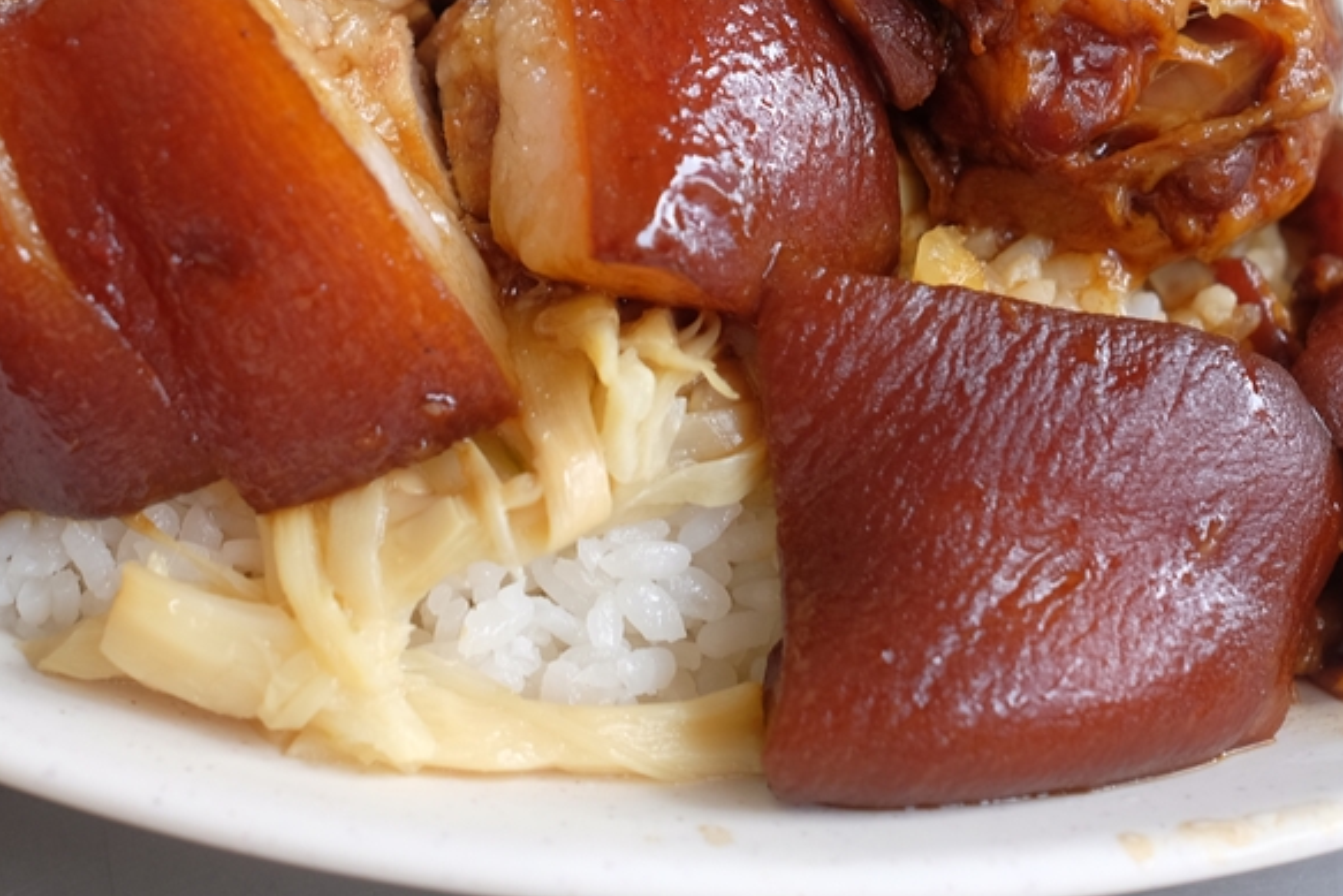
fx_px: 2015
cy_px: 212
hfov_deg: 36.9
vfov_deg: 24.8
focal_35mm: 54
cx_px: 647
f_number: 3.6
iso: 320
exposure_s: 1/110
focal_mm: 23
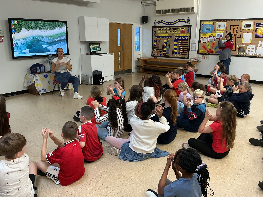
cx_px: 132
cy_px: 98
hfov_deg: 61.7
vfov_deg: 48.2
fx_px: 220
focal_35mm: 29
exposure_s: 1/50
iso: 125
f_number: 1.8
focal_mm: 3
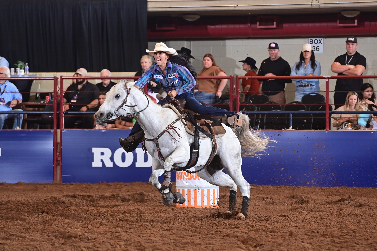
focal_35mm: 240
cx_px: 188
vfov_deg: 5.7
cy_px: 126
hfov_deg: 8.6
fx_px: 2512
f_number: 5
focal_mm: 200
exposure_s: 1/250
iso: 1600
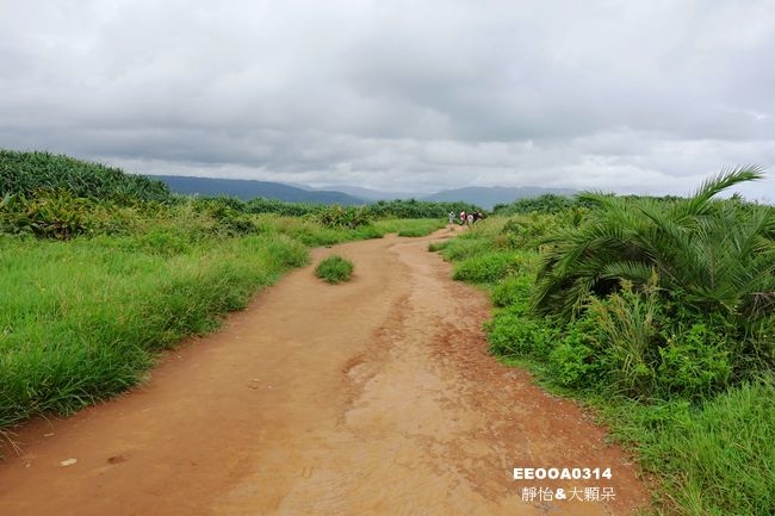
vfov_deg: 53.1
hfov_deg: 73.8
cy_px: 258
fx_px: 517
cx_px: 388
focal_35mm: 24
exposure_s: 1/500
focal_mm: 8.8
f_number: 5.6
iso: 125
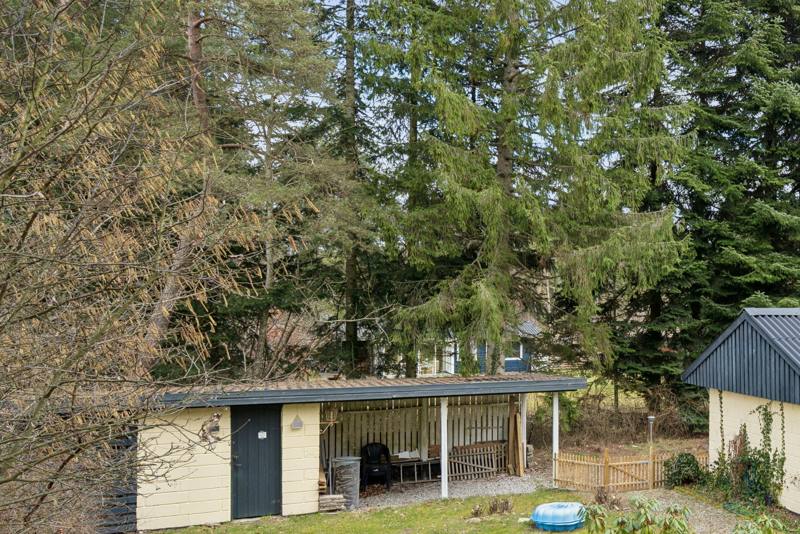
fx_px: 821
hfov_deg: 45.9
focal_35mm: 37
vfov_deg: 35.7
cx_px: 751
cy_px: 344
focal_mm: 19.5
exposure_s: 1/125
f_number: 8
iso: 200
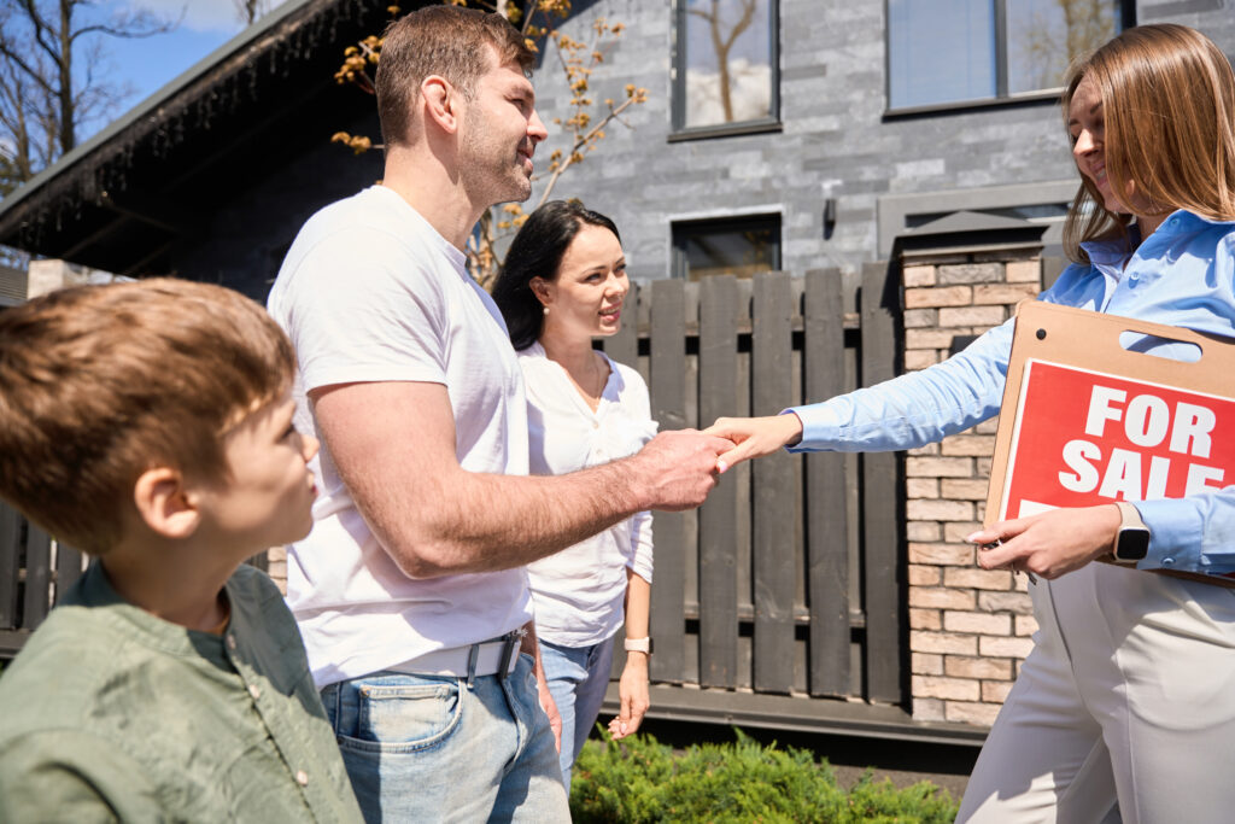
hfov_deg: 73.7
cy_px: 412
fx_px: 823
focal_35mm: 24
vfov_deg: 53.1
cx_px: 618
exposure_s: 1/1600
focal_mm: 24
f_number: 2.8
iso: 160
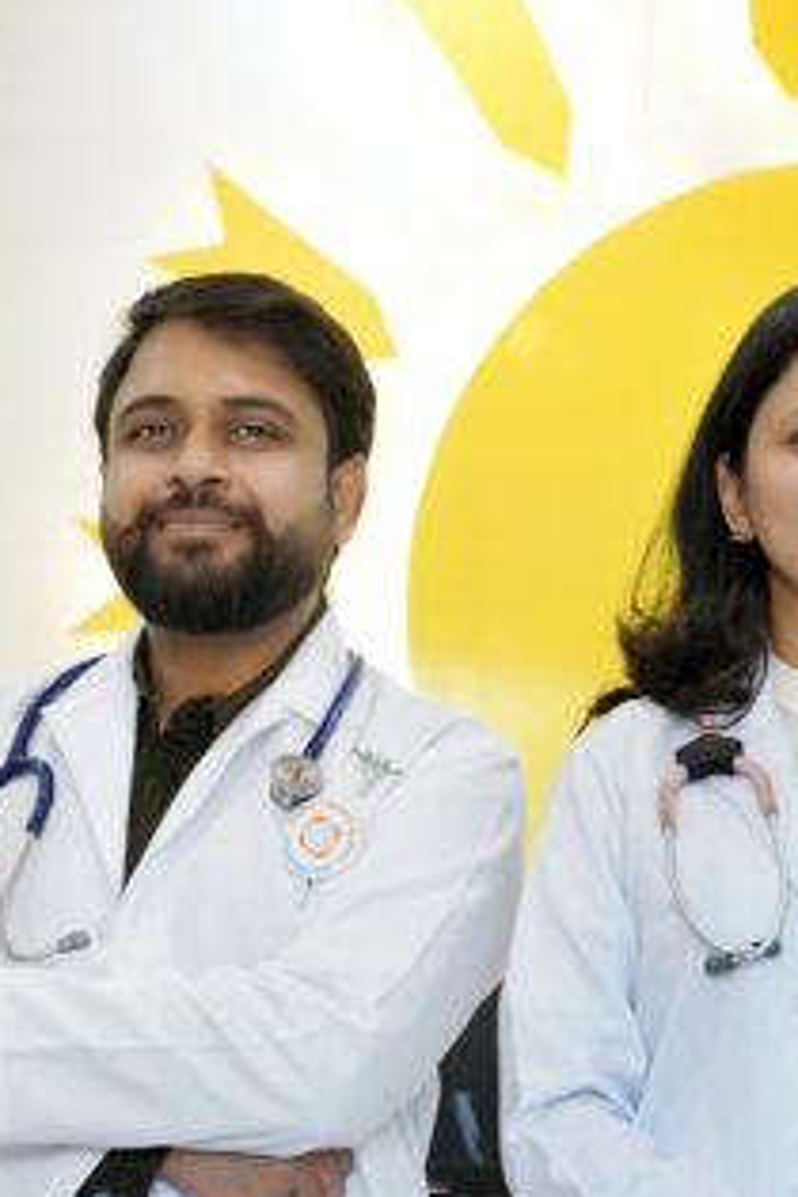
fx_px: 4798
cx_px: 735
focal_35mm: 144
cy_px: 1300
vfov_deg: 13.9
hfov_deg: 9.5
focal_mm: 44.4
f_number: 3.5
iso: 800
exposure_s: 1/125
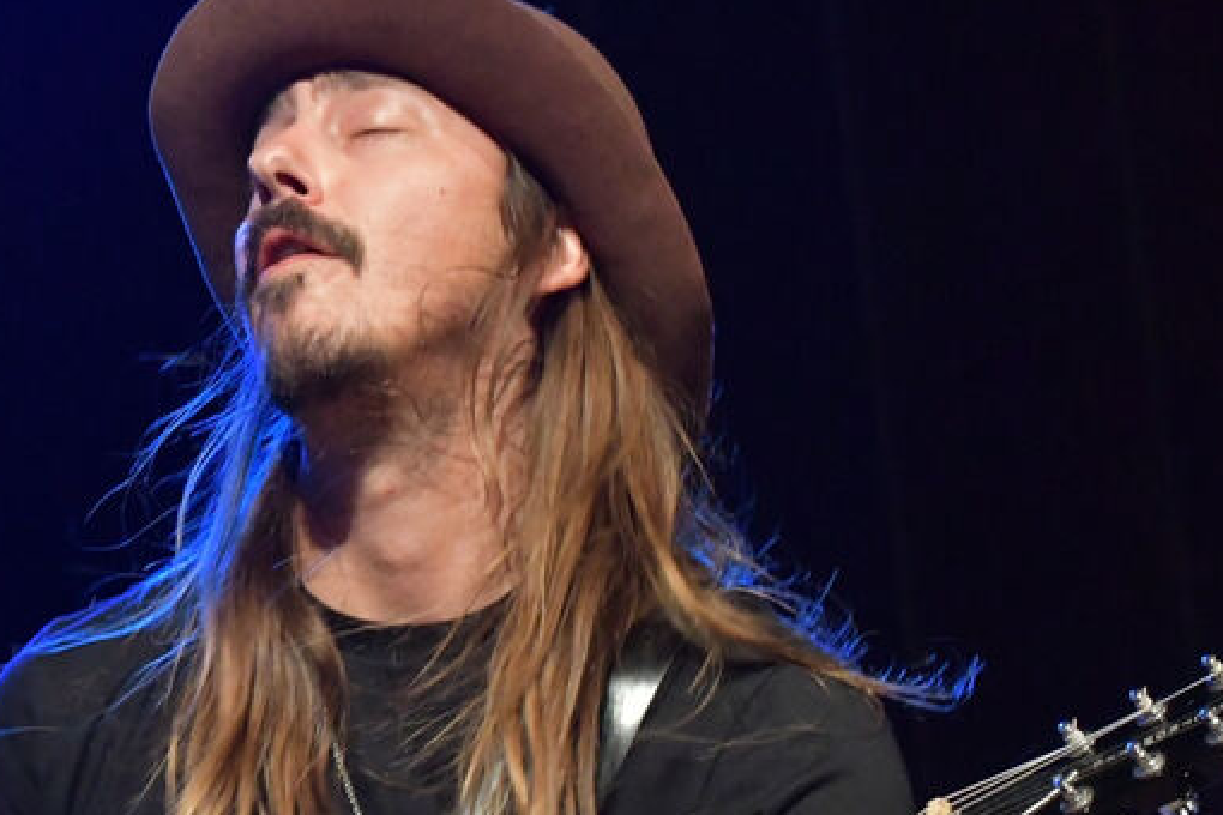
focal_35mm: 247
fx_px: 8390
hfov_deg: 8.3
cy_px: 475
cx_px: -168
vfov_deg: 5.6
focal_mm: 70
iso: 6400
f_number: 8
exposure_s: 1/125
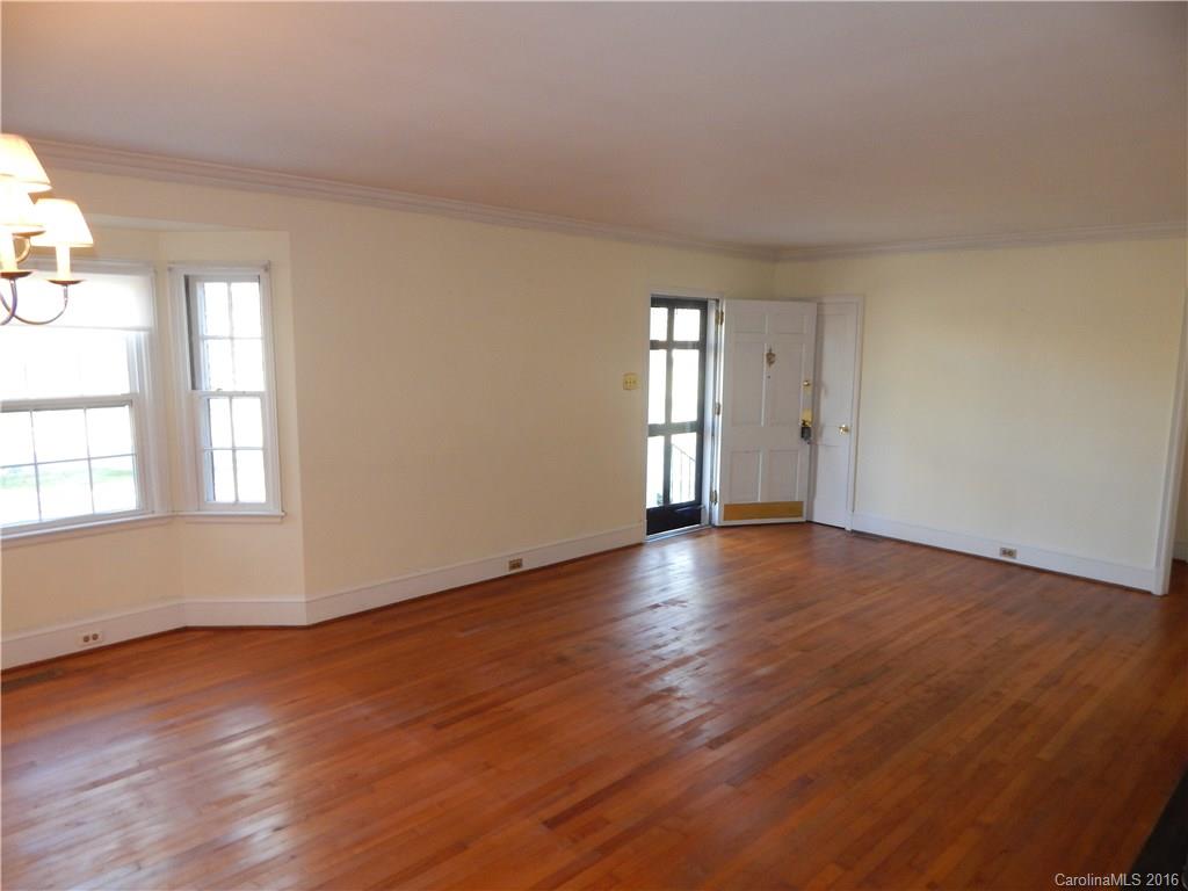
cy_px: 446
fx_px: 755
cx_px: 594
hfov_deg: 76.4
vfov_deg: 61.1
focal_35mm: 22
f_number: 3
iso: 180
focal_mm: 4
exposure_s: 1/30
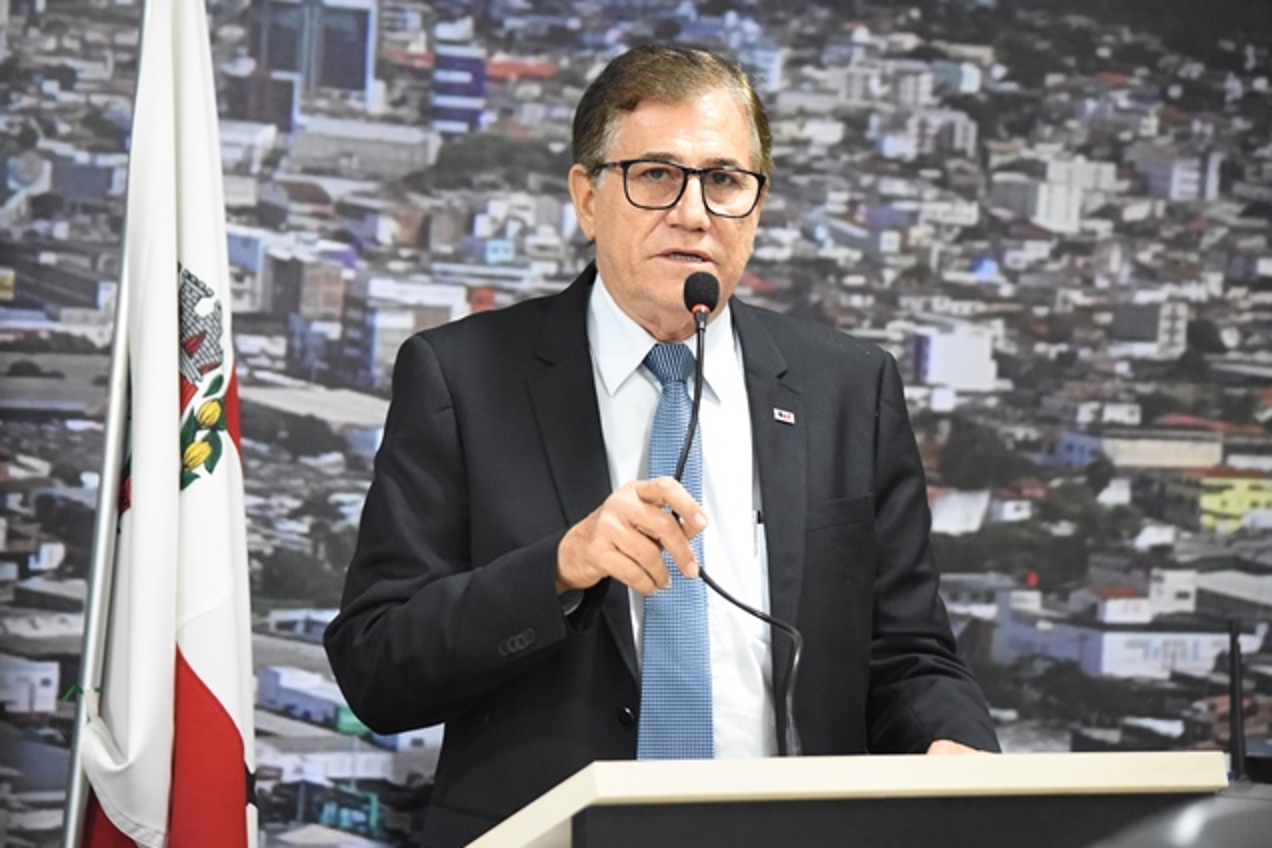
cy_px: 424
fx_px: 5229
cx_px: 636
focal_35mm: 148
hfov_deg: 13.9
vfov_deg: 9.3
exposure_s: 1/50
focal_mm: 98
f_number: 4.5
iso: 4000
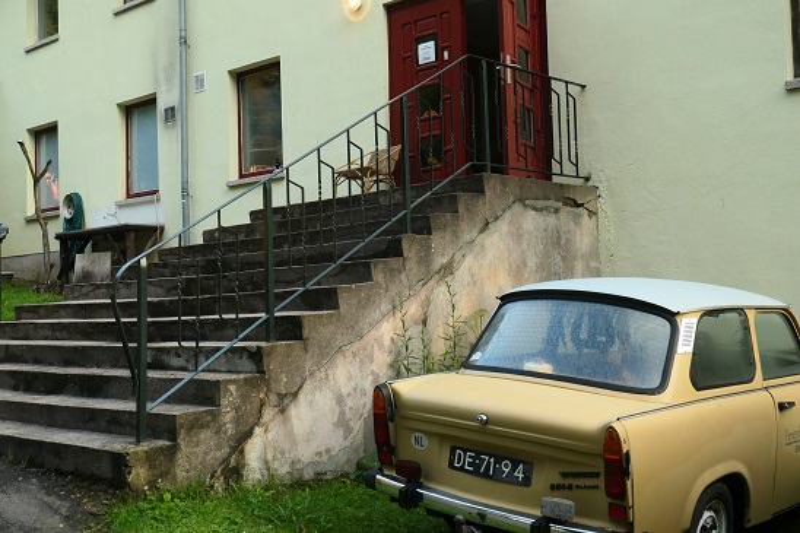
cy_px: 266
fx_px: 911
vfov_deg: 32.6
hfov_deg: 47.4
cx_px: 400
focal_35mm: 41
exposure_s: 1/160
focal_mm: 15.1
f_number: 5.2
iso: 800
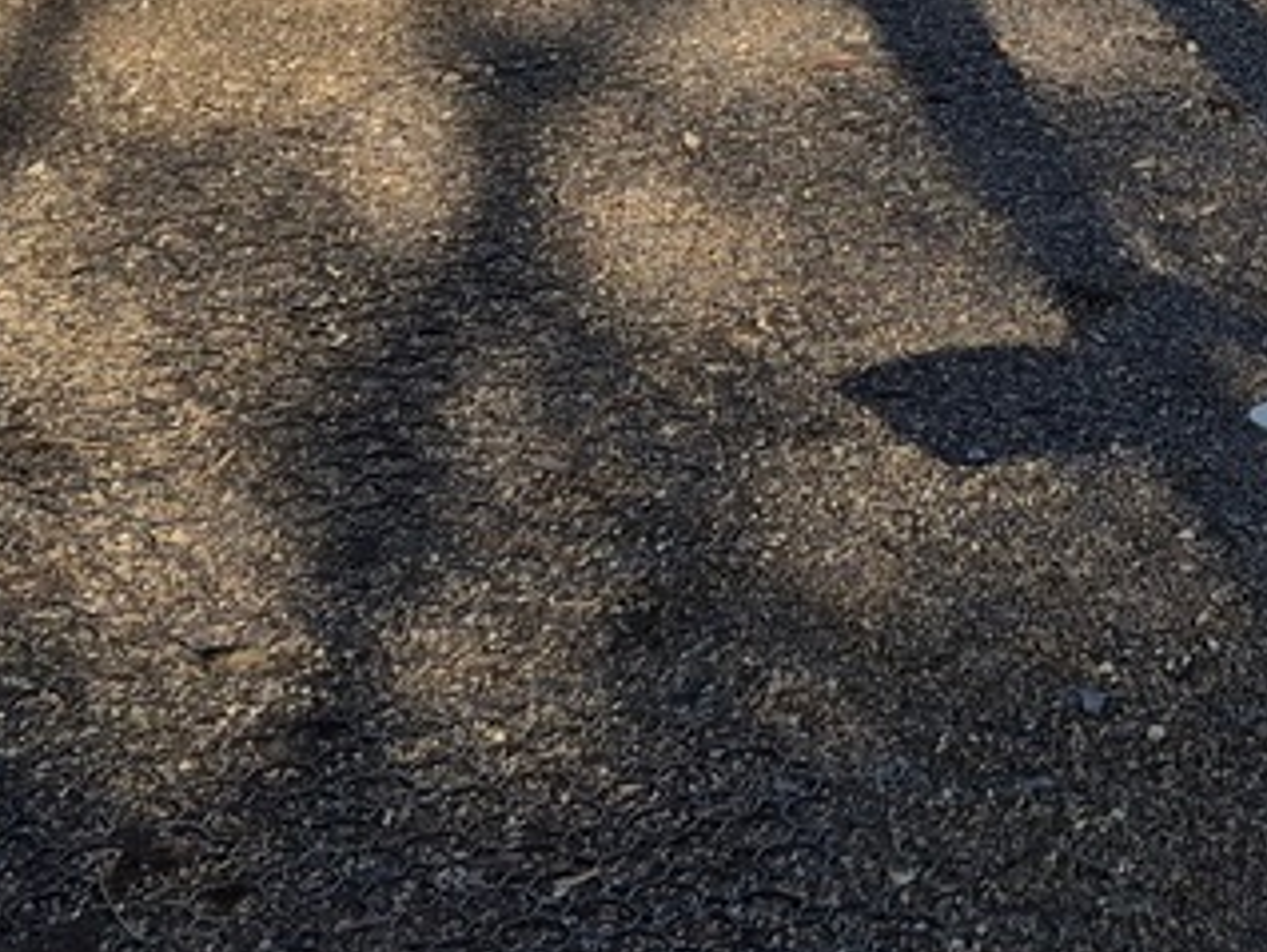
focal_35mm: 104
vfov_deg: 13.0
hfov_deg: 17.5
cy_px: -741
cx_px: 1729
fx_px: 3809
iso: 25
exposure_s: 1/3861
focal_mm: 5.4
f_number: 1.8
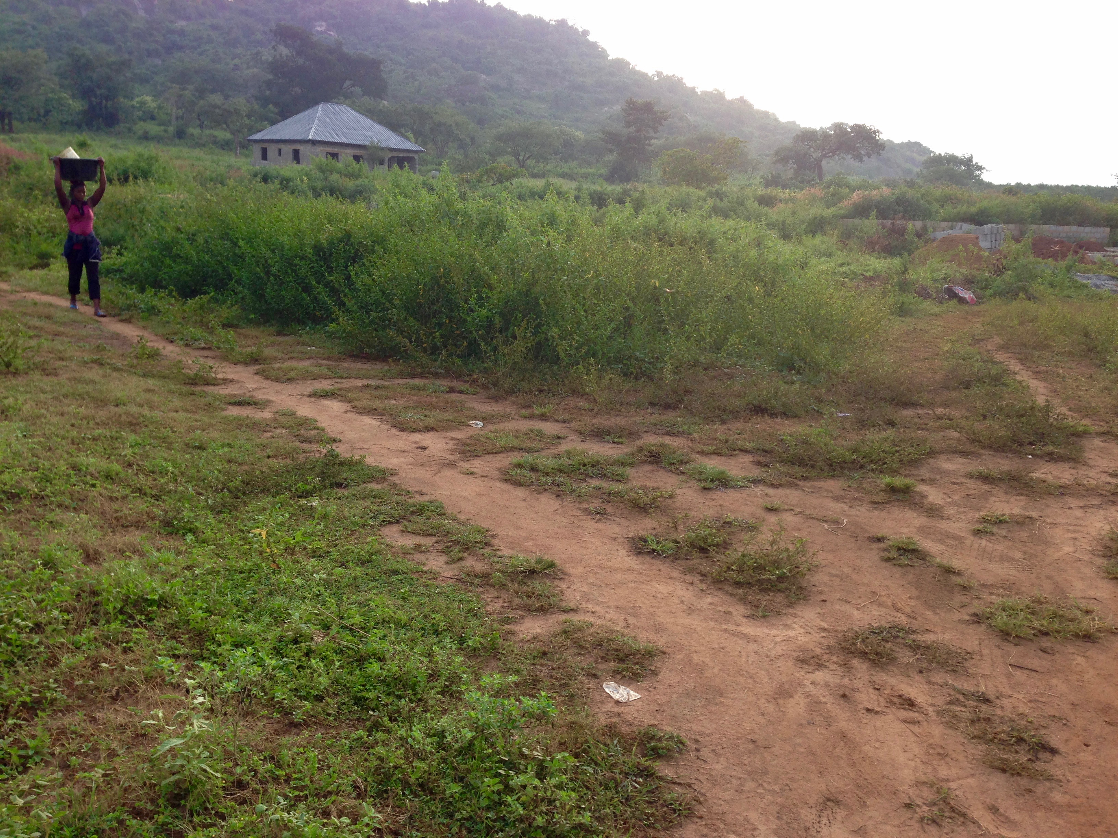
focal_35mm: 33
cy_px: 419
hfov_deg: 55.4
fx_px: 1066
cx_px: 559
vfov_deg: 42.9
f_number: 2.4
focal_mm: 4.12
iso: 50
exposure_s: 1/299
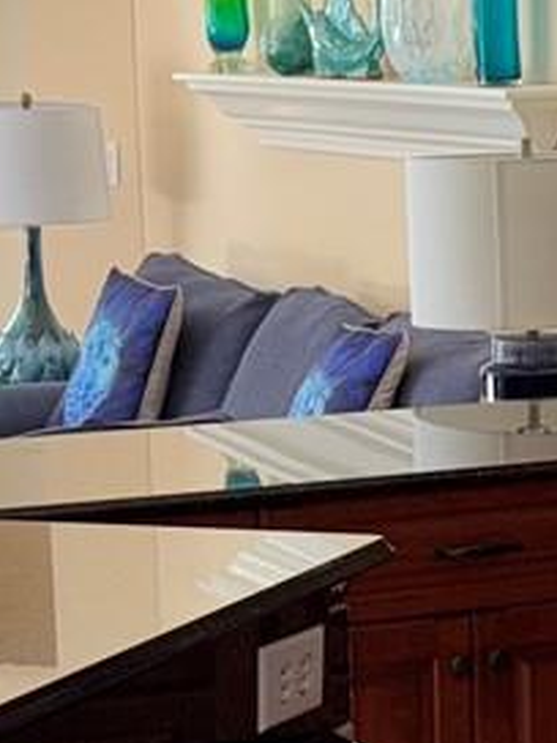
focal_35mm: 141
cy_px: 456
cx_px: 740
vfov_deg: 14.0
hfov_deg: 10.3
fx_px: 3025
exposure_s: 1/19
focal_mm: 6.76
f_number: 1.78
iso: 80
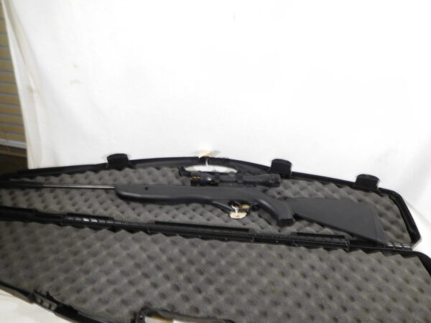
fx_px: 311
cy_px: 162
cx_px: 216
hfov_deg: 69.4
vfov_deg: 54.9
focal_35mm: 25
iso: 360
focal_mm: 4.5
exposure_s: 1/30
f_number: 3.4
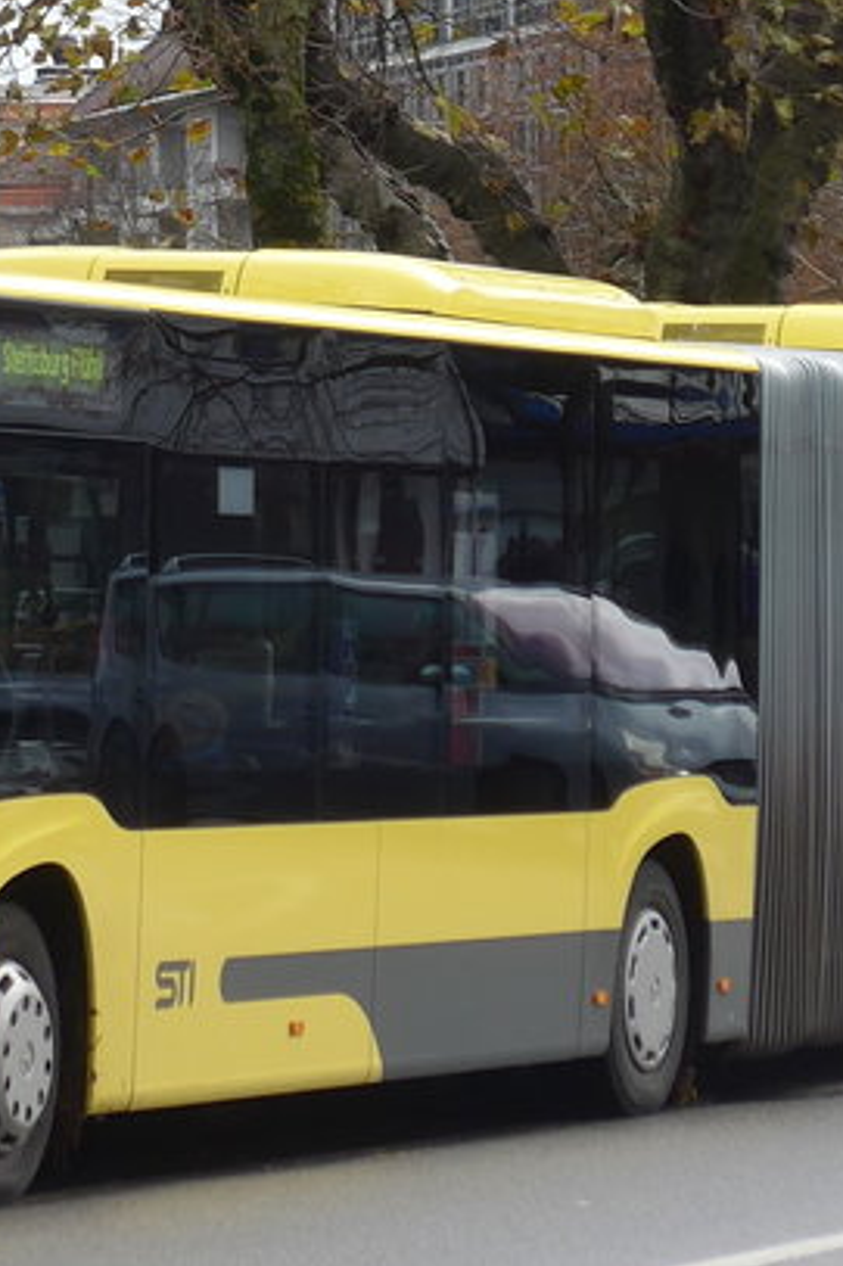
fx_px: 9280
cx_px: -162
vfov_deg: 7.8
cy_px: 187
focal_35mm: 264
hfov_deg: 5.2
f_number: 4.5
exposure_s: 1/160
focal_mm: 17
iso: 80
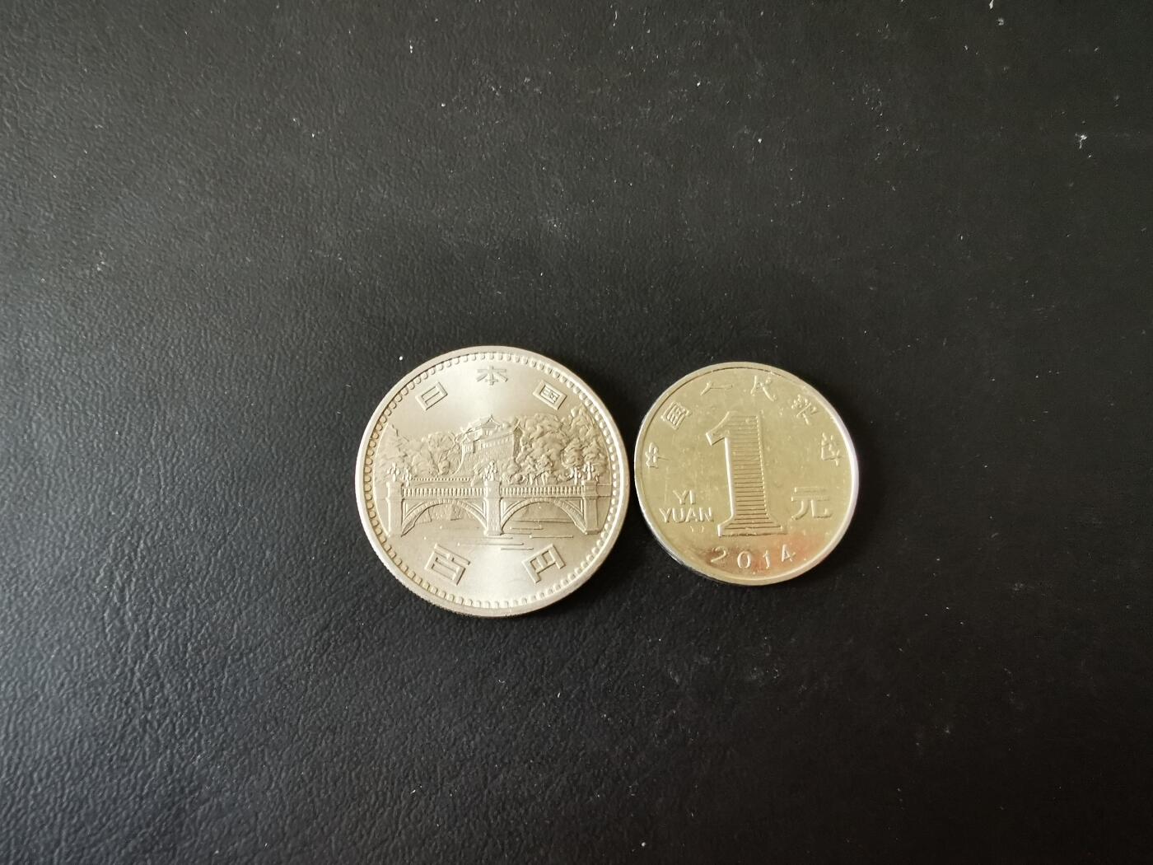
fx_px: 866
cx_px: 576
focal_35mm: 26
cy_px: 432
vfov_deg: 53.1
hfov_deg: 67.3
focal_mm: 2.35
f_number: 2.2
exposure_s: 1/33.3
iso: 320
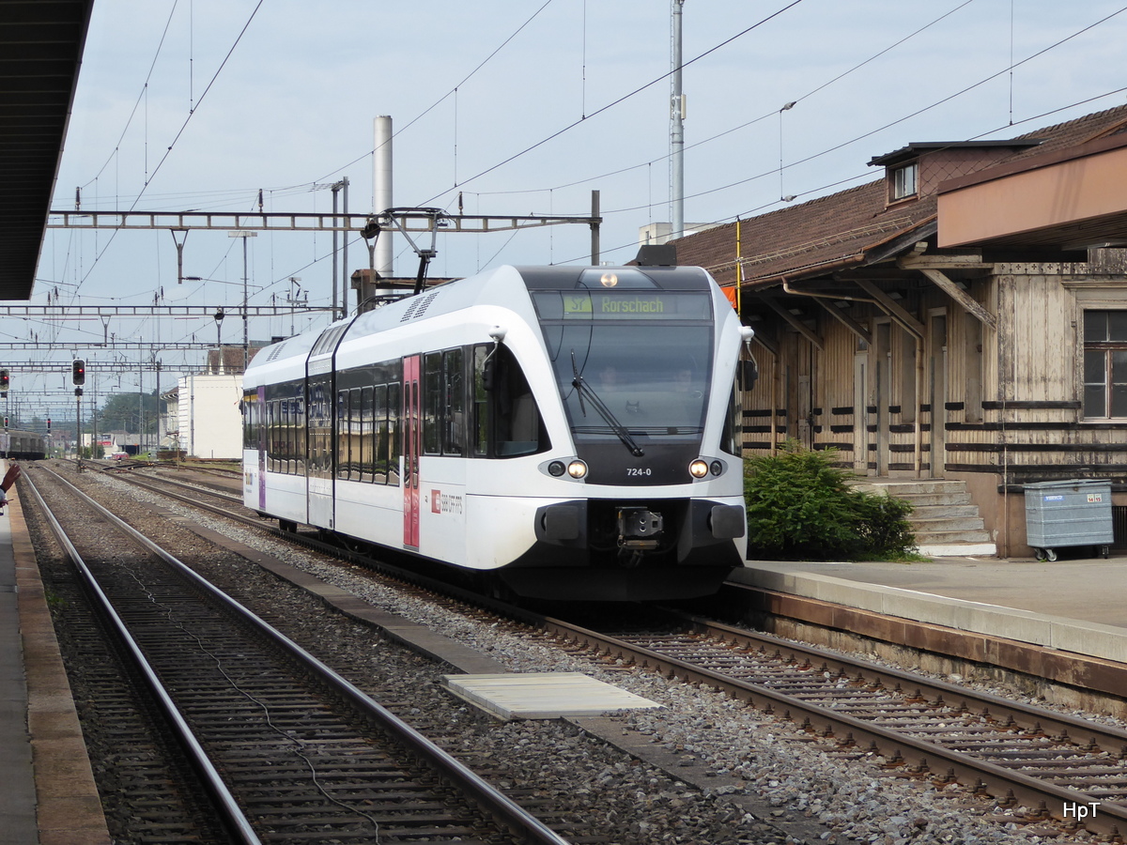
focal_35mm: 107
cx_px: 564
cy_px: 422
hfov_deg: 18.4
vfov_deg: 13.8
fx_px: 3484
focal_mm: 17.5
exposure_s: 1/320
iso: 125
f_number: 5
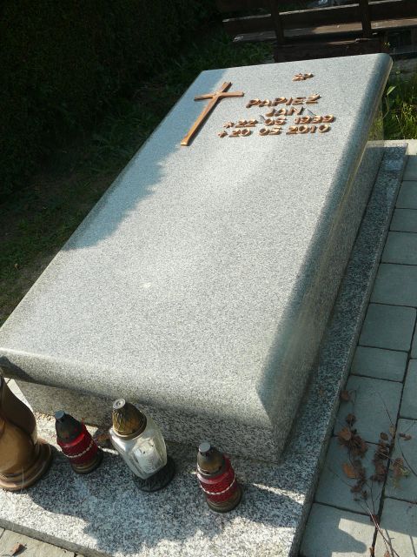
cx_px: 208
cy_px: 278
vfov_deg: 52.6
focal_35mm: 35
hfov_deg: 40.7
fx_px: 562
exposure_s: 1/640
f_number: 2.8
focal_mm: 5.2
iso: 80
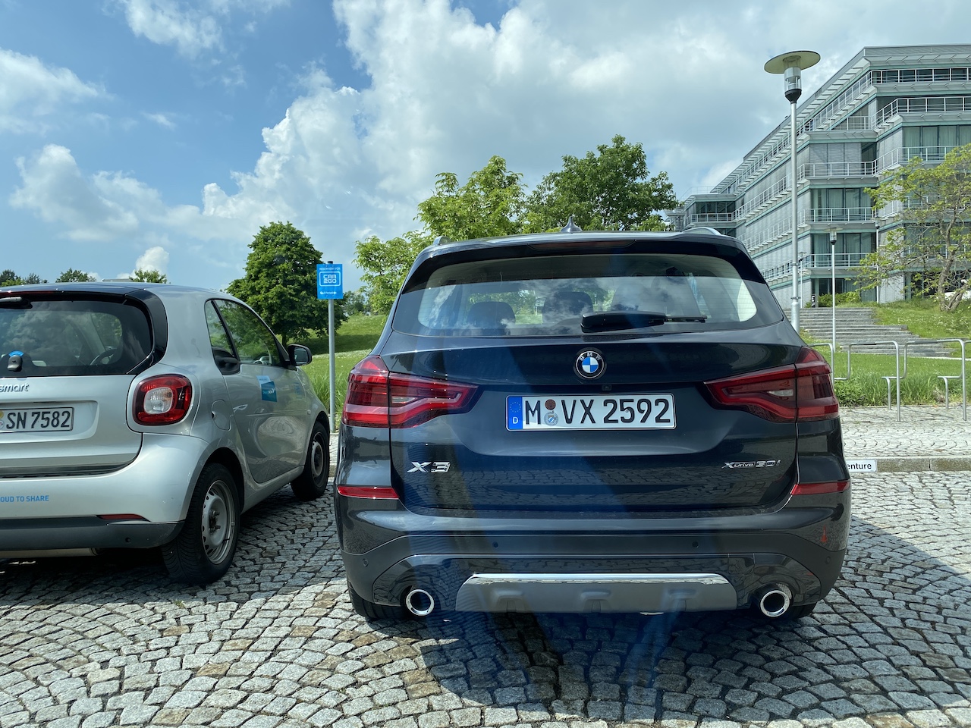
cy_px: 364
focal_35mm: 26
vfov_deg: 53.1
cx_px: 486
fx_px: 729
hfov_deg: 67.3
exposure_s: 1/2571
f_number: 1.8
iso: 32
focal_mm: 4.25
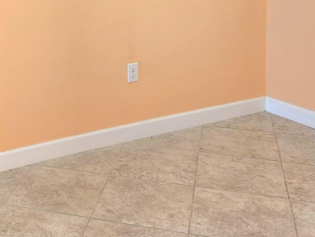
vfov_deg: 23.9
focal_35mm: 58
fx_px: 528
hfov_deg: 32.1
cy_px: -13
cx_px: 53
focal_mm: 5.4
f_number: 1.8
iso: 200
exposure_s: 1/120
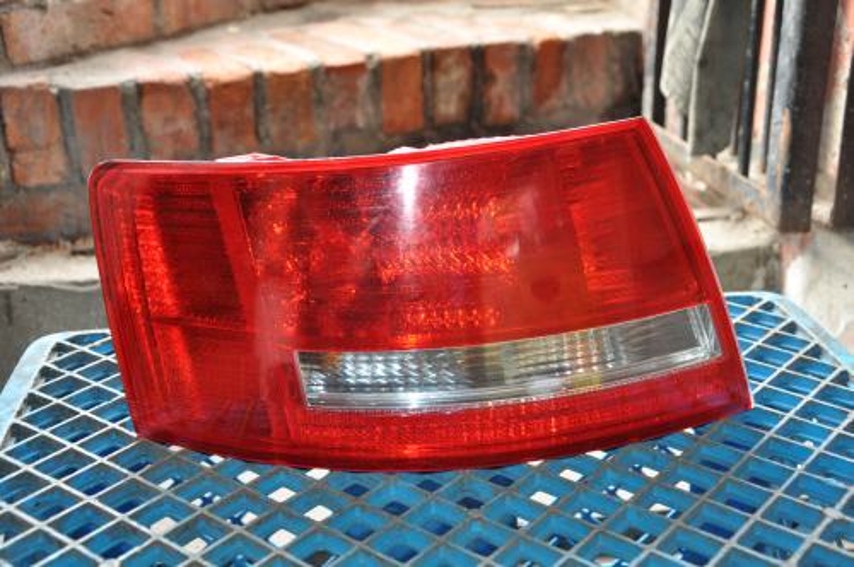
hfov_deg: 38.9
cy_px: 284
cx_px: 427
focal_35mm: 51
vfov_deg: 26.4
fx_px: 1208
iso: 800
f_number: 4.2
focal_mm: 34
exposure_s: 1/60
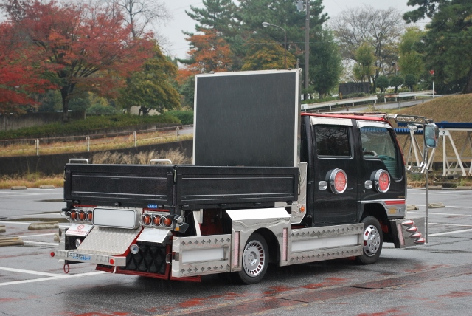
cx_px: 236
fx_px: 984
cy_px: 158
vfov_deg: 18.2
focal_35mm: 75
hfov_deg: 27.0
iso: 200
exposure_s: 1/100
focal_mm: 50
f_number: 5.6
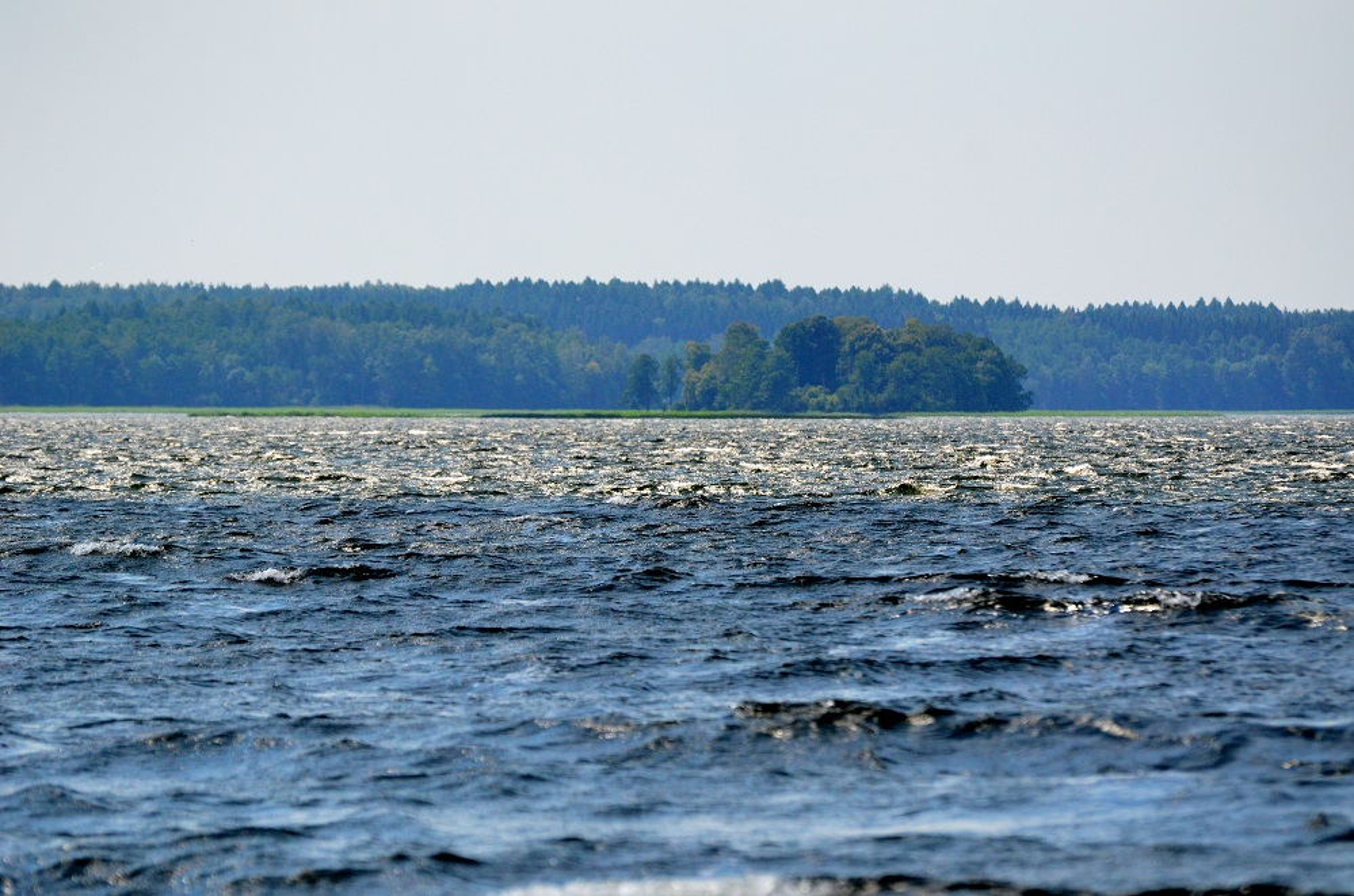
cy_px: 448
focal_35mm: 300
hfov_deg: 6.9
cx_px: 677
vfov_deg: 4.6
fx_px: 11256
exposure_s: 1/8000
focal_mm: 200
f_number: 5.3
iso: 1400
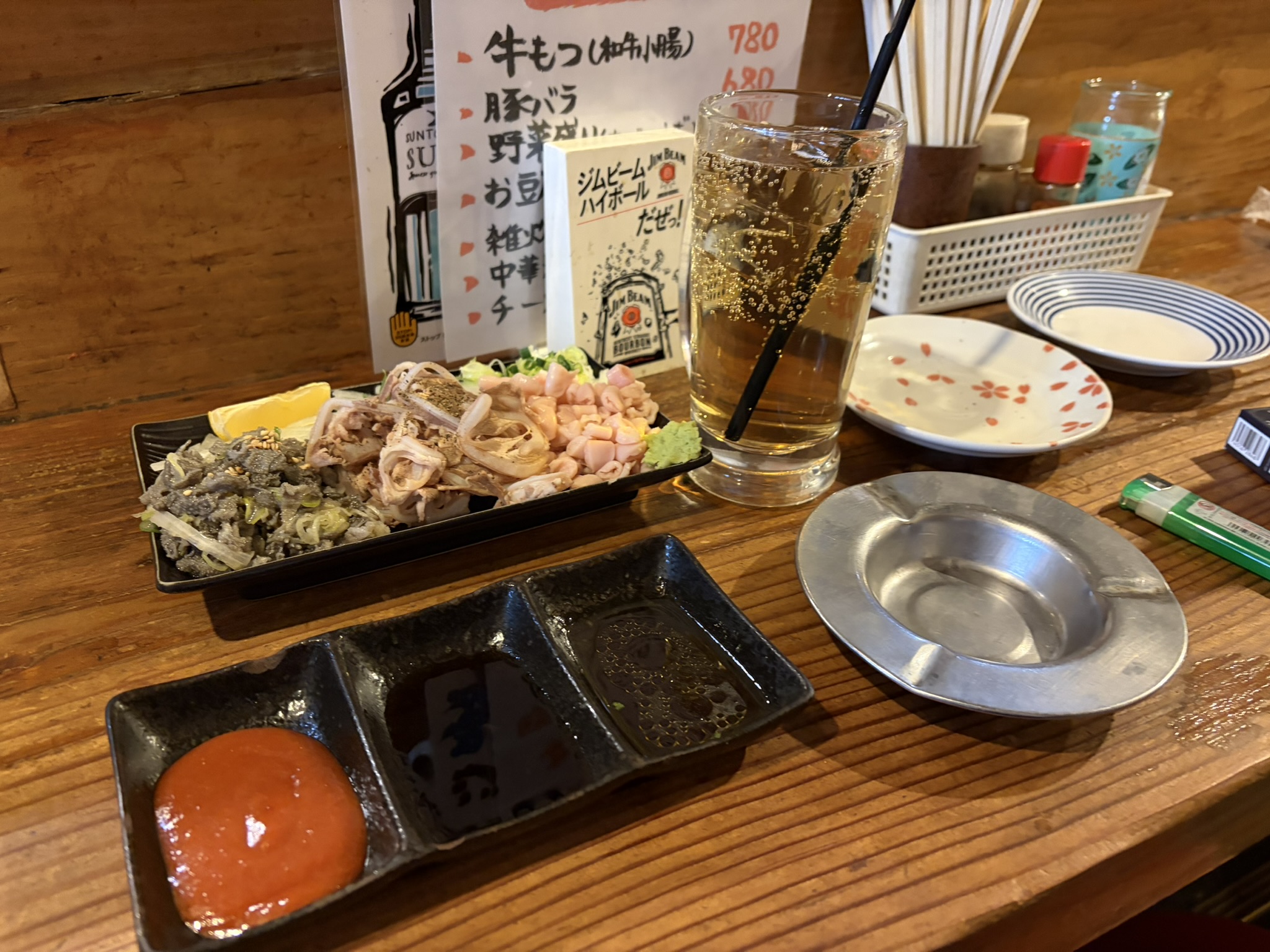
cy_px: 476
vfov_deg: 53.1
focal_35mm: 26
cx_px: 635
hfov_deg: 67.3
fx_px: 954
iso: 500
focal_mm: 5.96
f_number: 1.6
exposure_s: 1/25
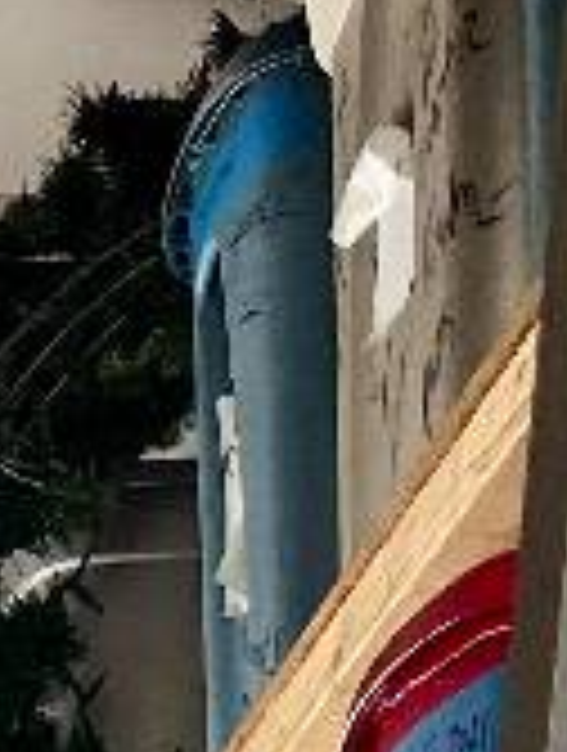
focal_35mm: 176
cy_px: 2380
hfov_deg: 7.4
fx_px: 3829
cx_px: -1188
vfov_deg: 8.8
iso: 125
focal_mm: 5.1
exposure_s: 1/117
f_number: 1.6
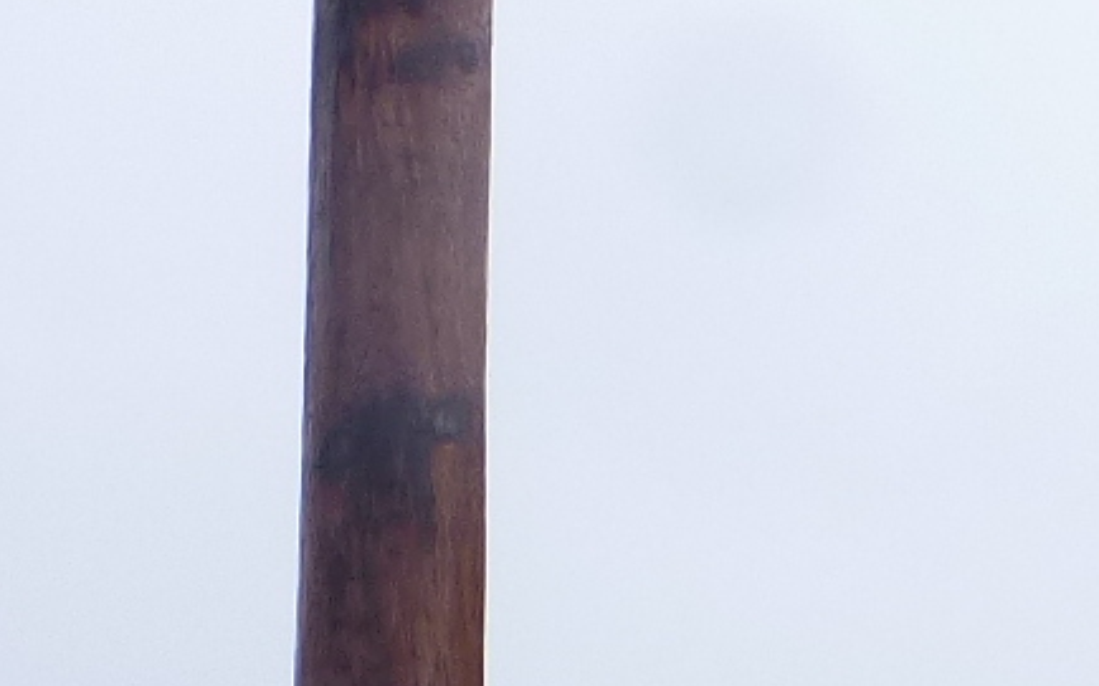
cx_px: 595
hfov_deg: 13.9
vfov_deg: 8.4
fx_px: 4492
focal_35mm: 150
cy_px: 1256
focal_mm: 4.3
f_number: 3.5
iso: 100
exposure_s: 1/125
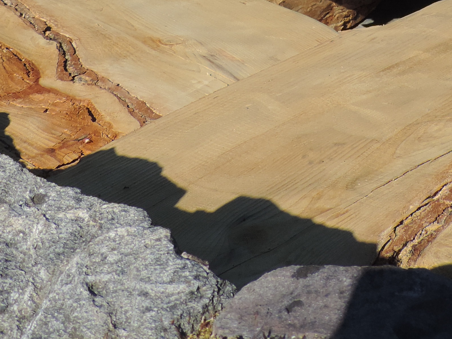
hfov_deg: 22.6
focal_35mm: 86
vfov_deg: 16.1
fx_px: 1123
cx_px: 315
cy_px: -126
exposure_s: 1/1250
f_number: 3.1
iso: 80
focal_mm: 4.9
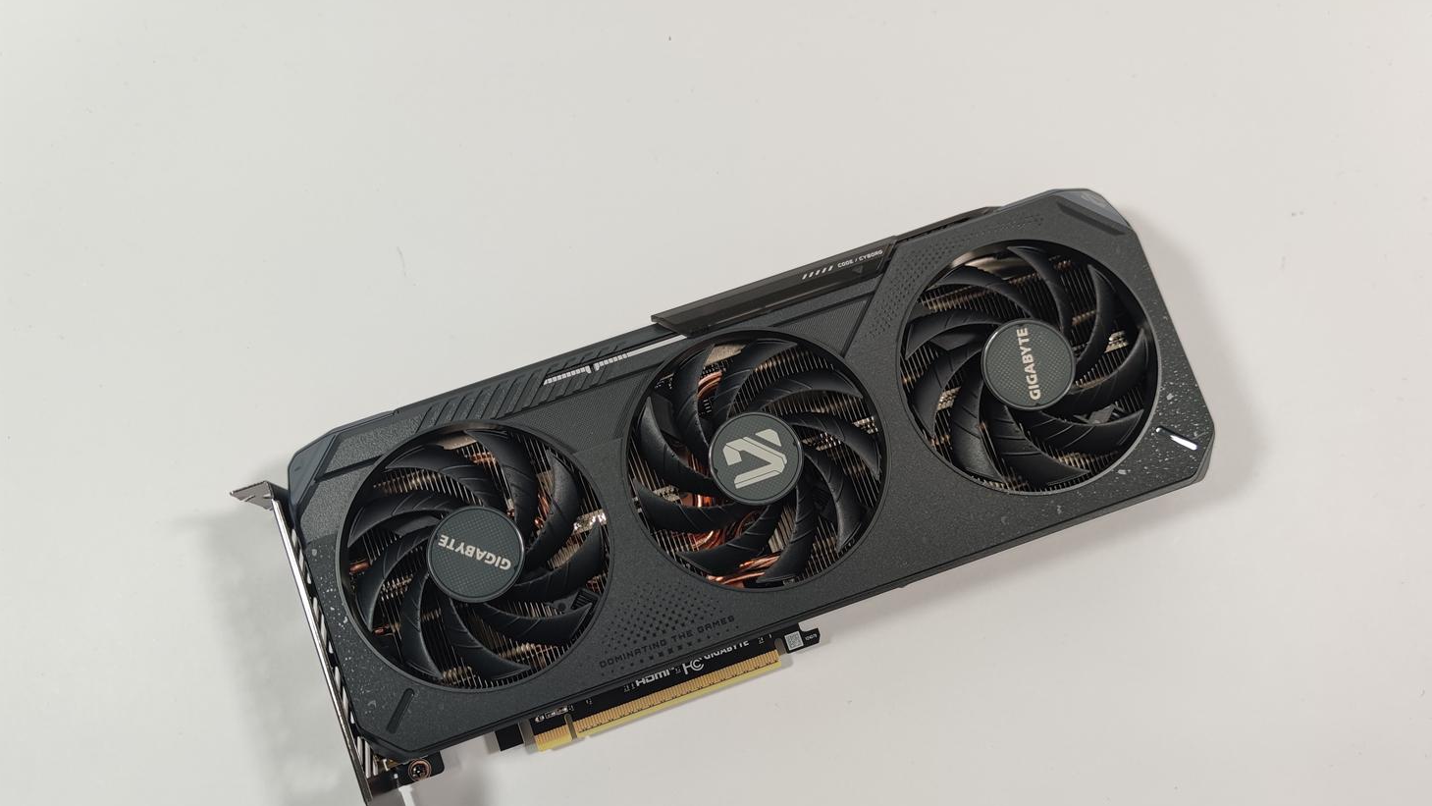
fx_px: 1063
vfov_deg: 41.1
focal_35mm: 28
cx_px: 732
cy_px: 516
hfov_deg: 67.9
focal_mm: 6.78
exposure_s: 1/100
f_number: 1.85
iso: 77
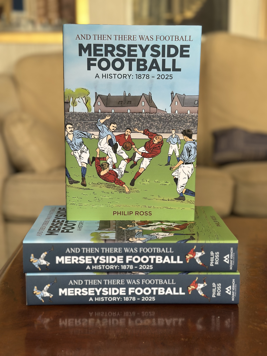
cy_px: 178
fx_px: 494
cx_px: 134
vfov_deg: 39.7
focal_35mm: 48
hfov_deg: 30.3
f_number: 1.78
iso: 125
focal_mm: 6.86
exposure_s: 1/106
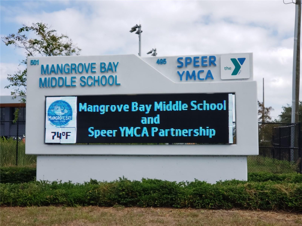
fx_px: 454
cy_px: 113
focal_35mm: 52
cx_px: 151
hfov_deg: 36.8
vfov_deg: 28.0
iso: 32
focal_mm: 6
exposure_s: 1/536
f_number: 2.4
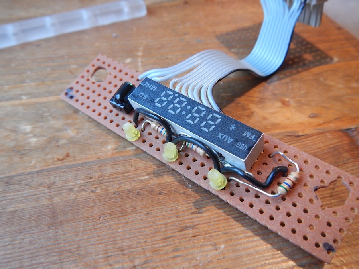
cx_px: 180
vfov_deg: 42.9
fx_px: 342
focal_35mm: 33
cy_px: 134
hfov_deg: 55.4
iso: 400
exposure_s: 1/10
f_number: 3.9
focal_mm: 5.9
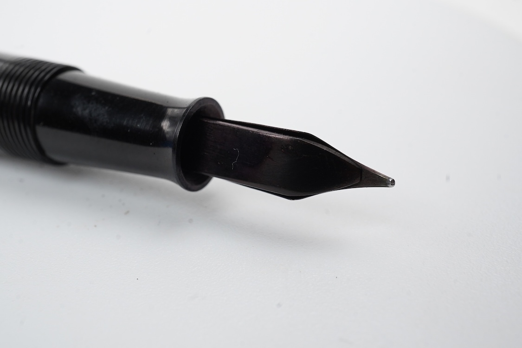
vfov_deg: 29.9
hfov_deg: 43.6
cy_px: 174
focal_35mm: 45
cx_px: 261
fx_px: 652
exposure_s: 1/100
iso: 640
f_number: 22
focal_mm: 30
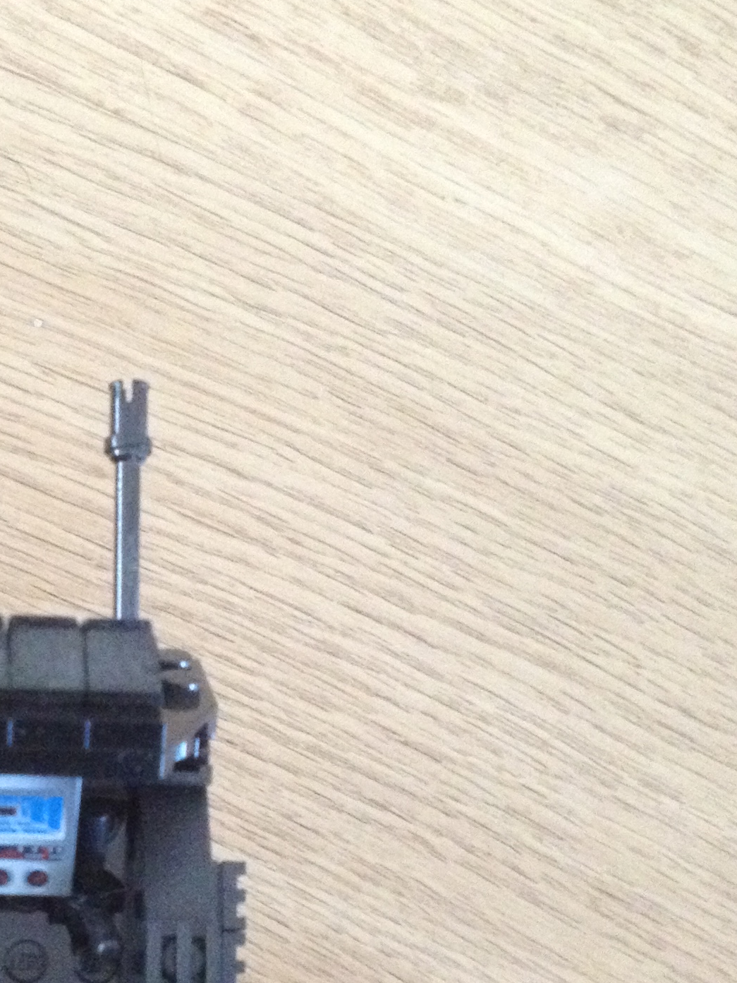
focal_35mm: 82
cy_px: 774
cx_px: 33
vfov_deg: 23.5
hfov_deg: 17.6
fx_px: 2327
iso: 500
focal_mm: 4.28
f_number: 2.4
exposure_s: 1/15
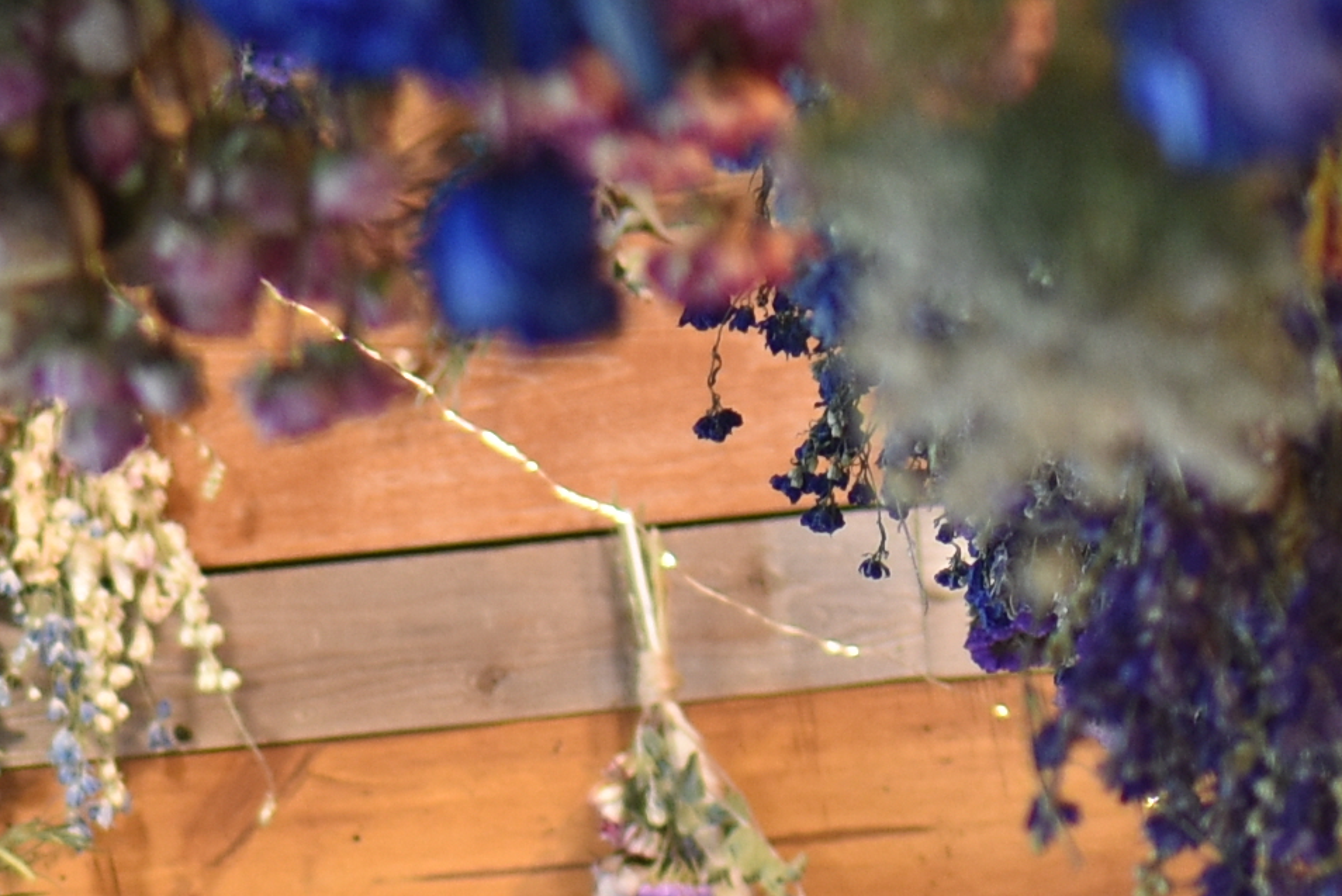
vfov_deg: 5.5
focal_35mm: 247
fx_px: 9225
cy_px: 1689
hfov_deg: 8.1
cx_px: -730
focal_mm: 35
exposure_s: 1/60
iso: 360
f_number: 2
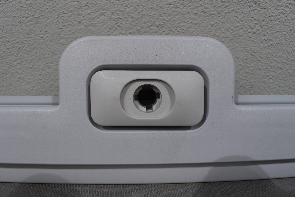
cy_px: 98
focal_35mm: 27
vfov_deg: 47.9
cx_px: 148
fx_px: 221
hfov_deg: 67.4
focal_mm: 18
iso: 220
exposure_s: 1/60
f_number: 8
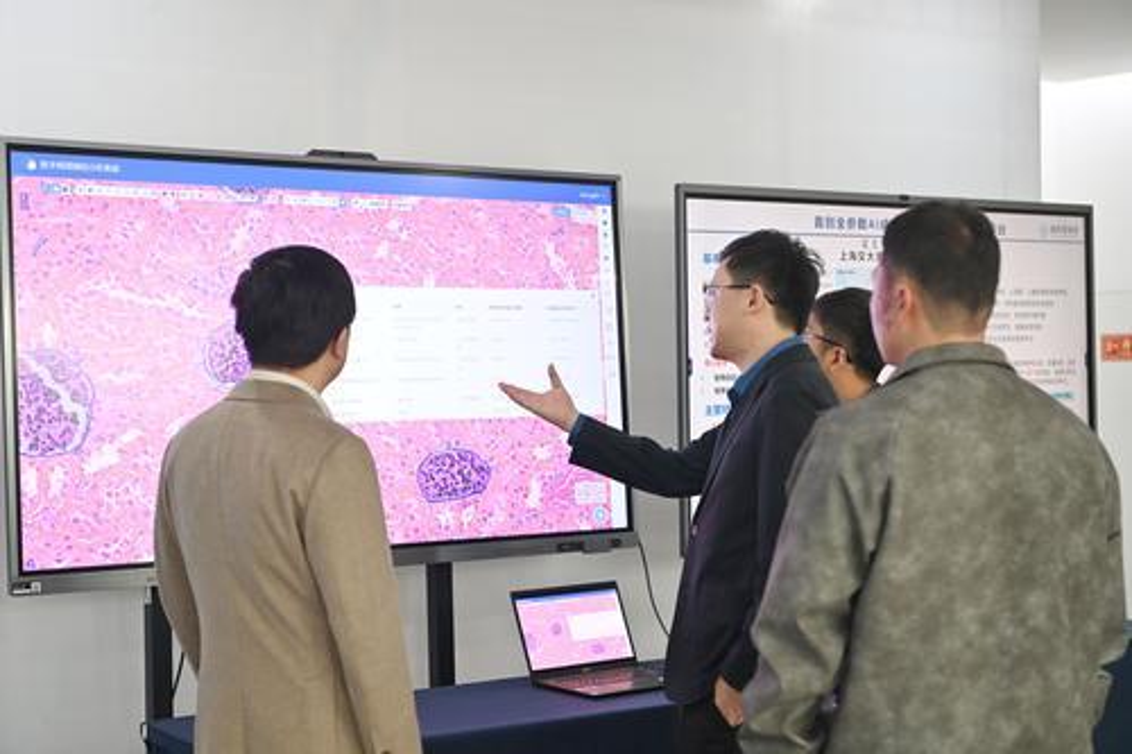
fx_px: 1760
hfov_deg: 35.7
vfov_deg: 24.2
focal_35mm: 56
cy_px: 377
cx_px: 566
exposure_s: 1/200
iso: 1250
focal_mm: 56
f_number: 3.5
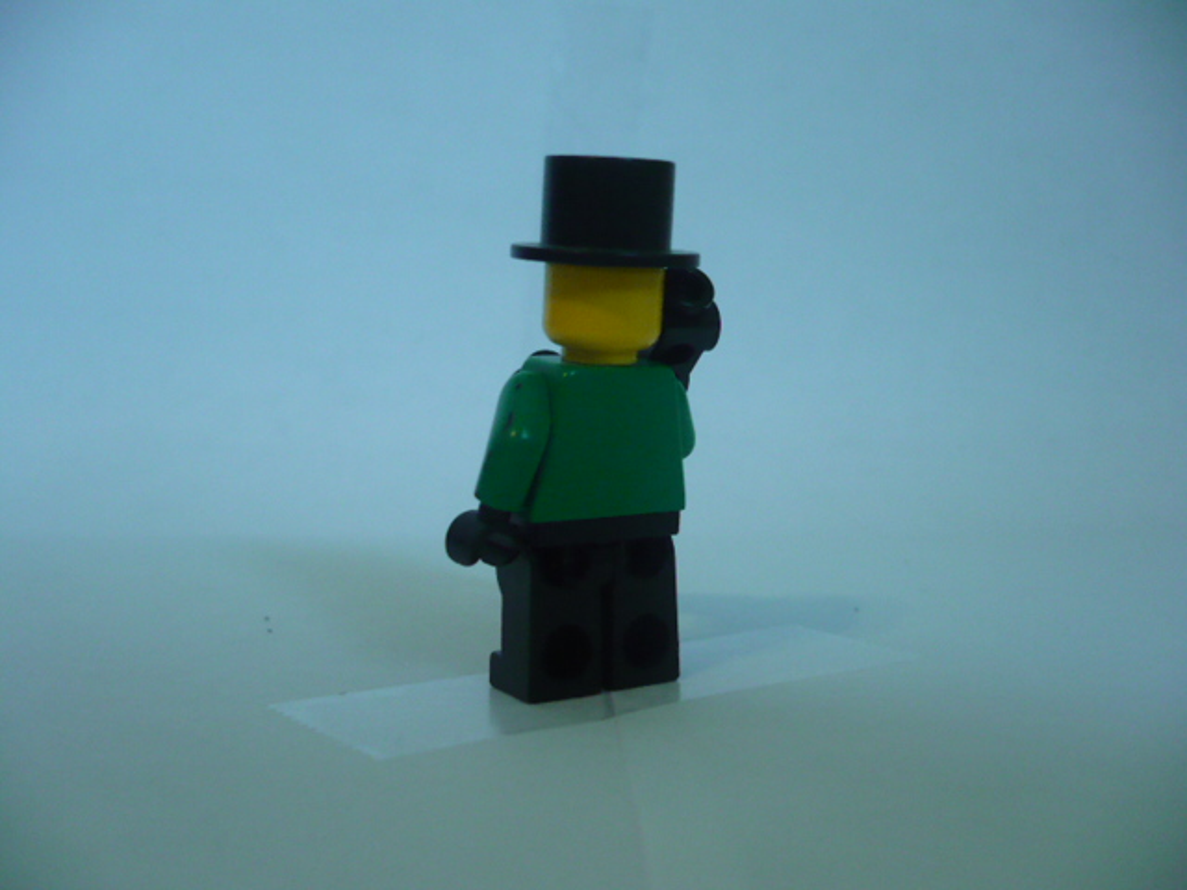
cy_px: 445
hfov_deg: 52.6
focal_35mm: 35
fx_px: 1200
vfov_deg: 40.7
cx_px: 594
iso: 200
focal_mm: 5.8
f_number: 2.8
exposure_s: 1/25
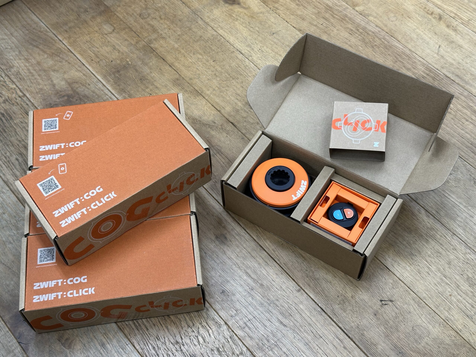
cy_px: 178
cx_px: 238
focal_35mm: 48
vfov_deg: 30.3
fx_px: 660
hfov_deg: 39.7
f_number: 1.78
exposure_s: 1/50
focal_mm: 6.86
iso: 64
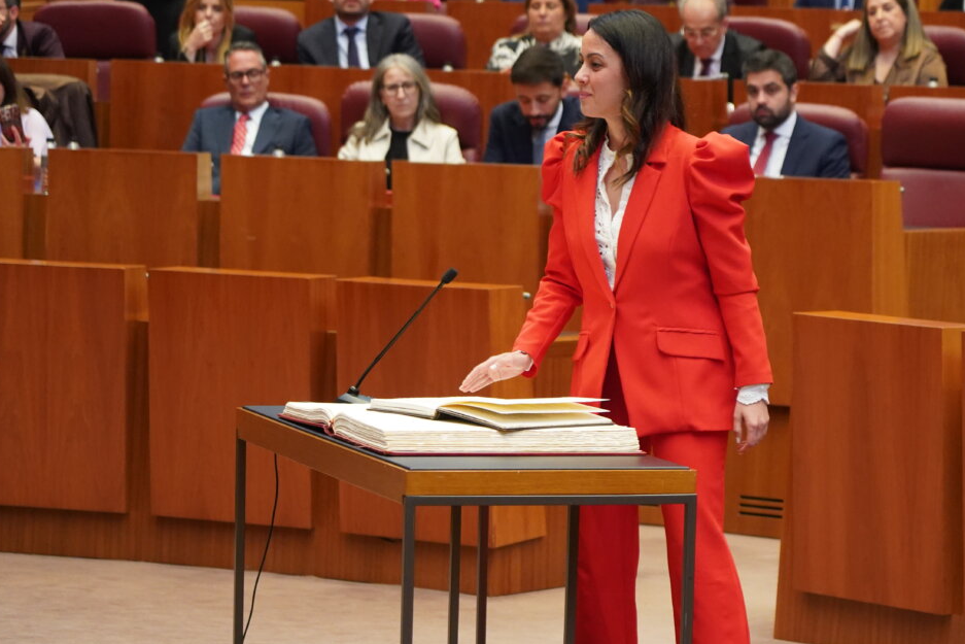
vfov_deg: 9.7
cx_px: 628
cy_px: 352
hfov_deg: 14.4
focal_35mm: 142
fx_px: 3807
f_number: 4
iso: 5000
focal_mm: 104
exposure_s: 1/320
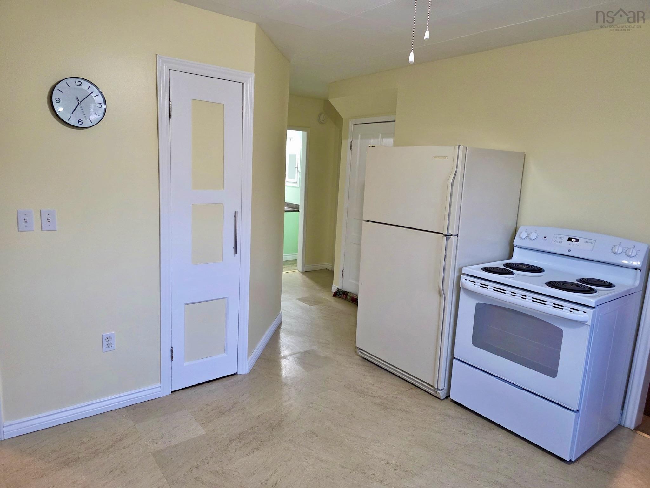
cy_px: 244
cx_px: 325
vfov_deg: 58.9
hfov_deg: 73.9
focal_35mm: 23
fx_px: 432
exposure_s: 1/120
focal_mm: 6.3
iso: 640
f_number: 1.7
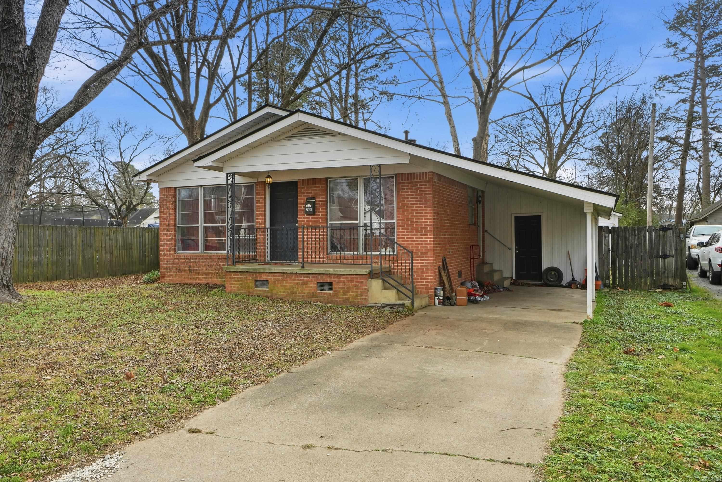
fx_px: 511
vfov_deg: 50.4
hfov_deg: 70.4
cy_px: 241
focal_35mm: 26
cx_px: 361
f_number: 9
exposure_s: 1/250
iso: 250
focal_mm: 17
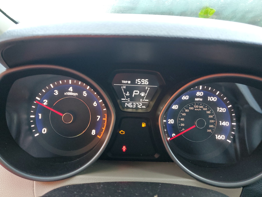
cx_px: 131
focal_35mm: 26
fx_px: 197
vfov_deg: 53.1
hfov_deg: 67.3
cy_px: 98
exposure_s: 1/60.2
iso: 125
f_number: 1.5
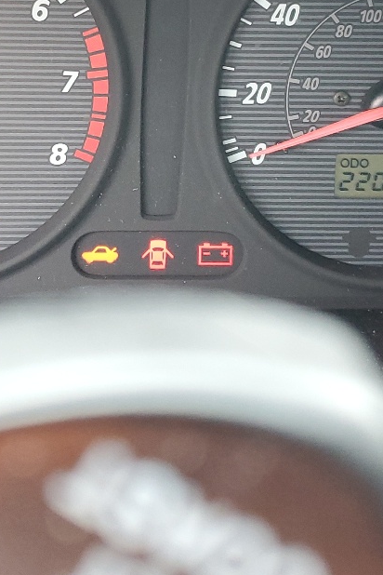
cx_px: 121
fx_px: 1117
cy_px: 74
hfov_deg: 19.4
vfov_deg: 27.9
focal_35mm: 70
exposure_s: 1/60.2
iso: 150
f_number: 1.5
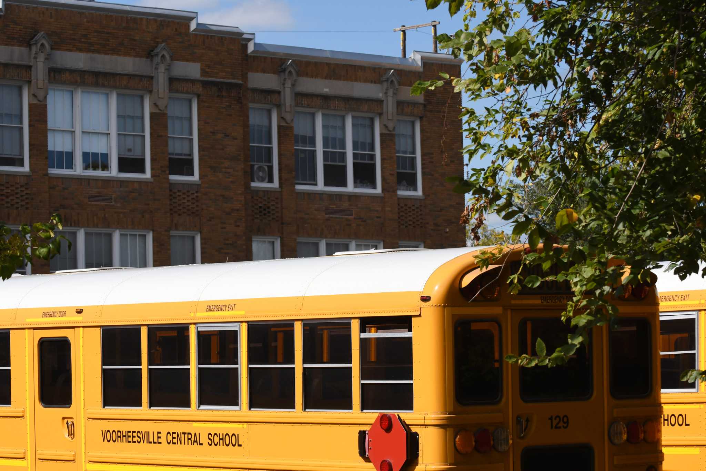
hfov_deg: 16.7
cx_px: 353
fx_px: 2412
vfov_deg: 11.1
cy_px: 236
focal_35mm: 123
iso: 500
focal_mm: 82
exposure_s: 1/2500
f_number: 10
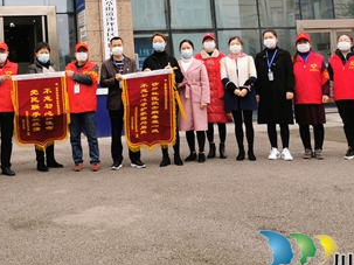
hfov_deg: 33.1
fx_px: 583
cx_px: 84
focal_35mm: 57
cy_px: 34
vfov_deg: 25.0
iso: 50
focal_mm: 5.58
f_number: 1.8
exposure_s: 1/125
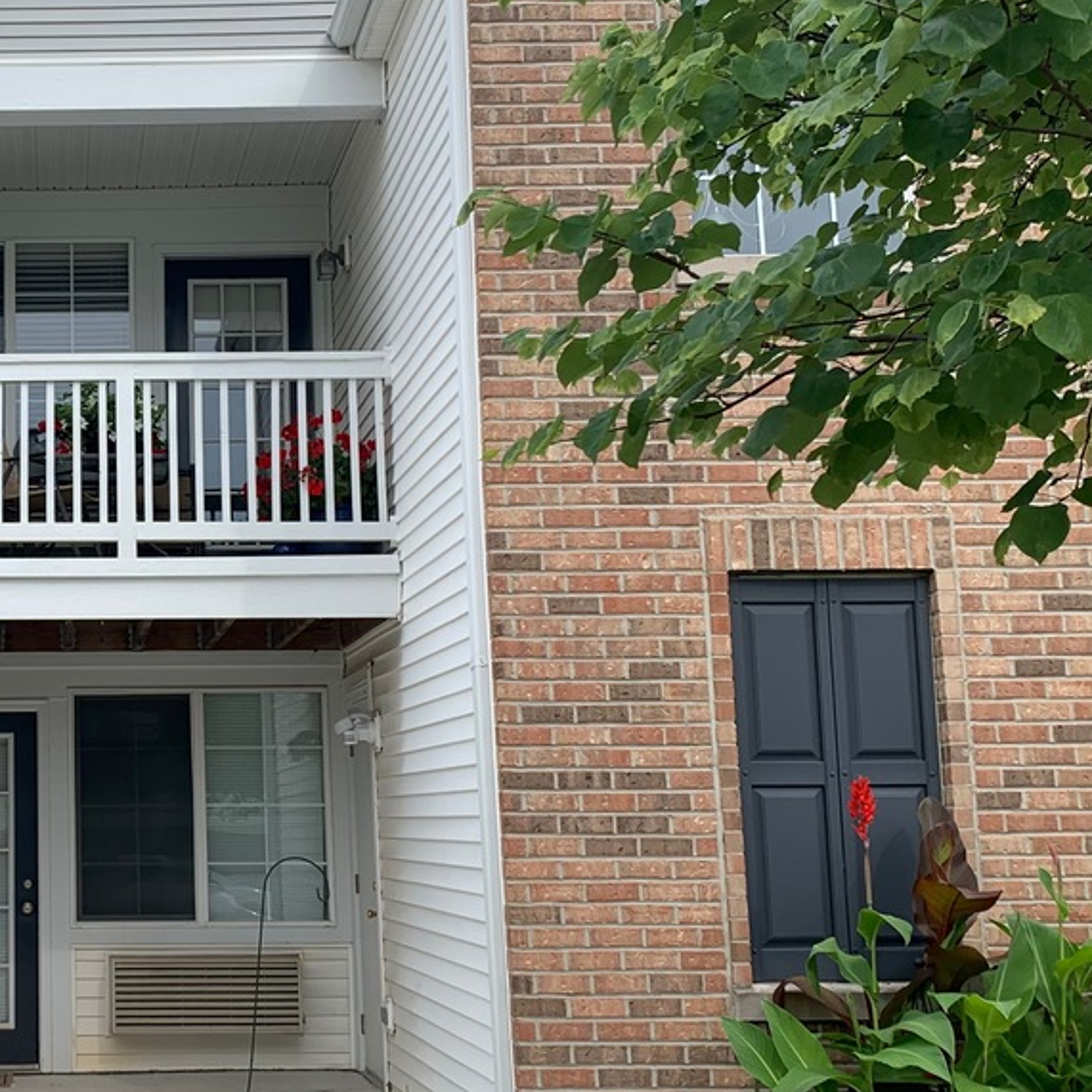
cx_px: 75
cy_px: 514
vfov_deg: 29.5
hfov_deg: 28.2
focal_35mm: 58
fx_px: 2070
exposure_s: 1/467
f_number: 1.8
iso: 25
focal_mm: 4.25
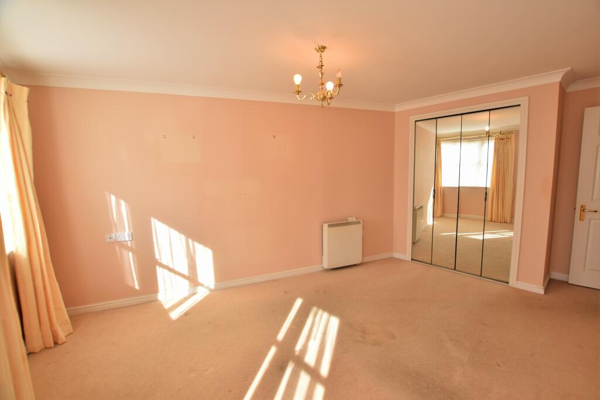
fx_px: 250
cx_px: 300
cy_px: 200
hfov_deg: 100.4
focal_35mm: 15
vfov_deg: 77.3
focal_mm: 10
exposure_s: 1/200
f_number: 5.6
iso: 400
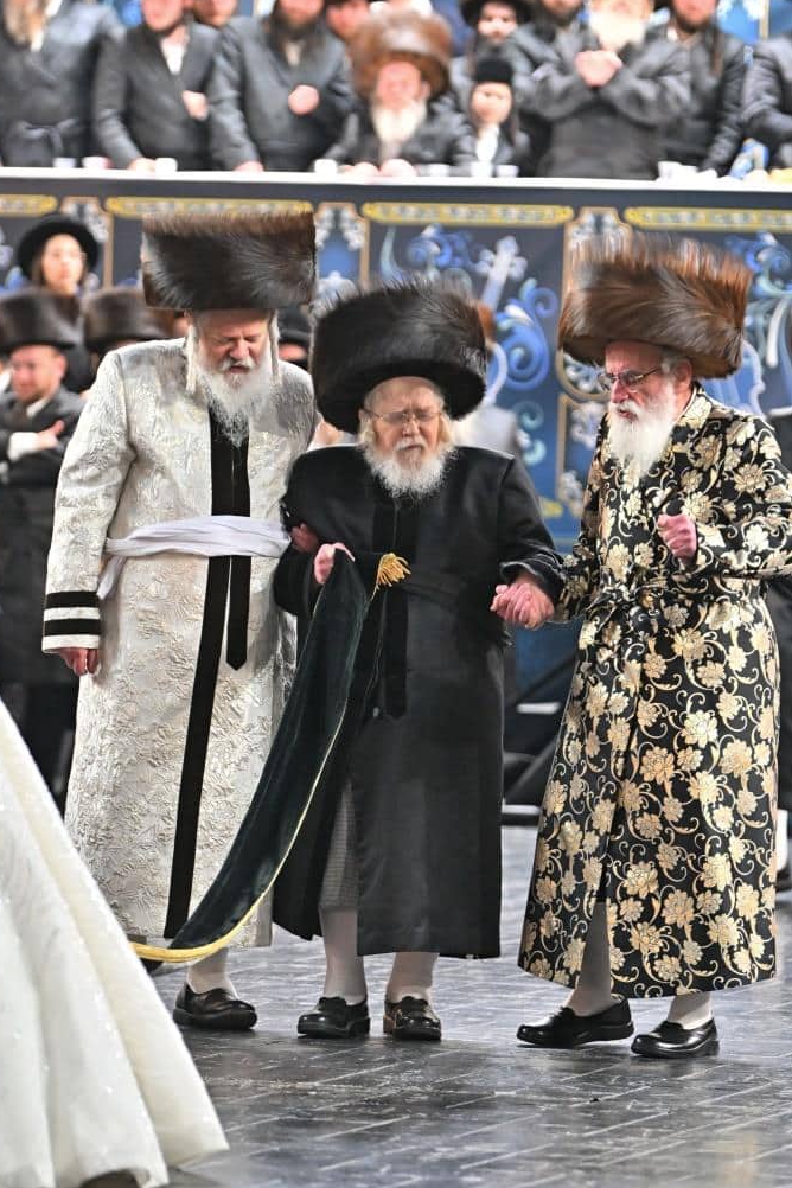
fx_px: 7589
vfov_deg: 9.0
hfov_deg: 6.0
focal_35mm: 230
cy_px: 583
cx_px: 389
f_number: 2.8
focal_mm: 150
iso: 1600
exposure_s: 1/320
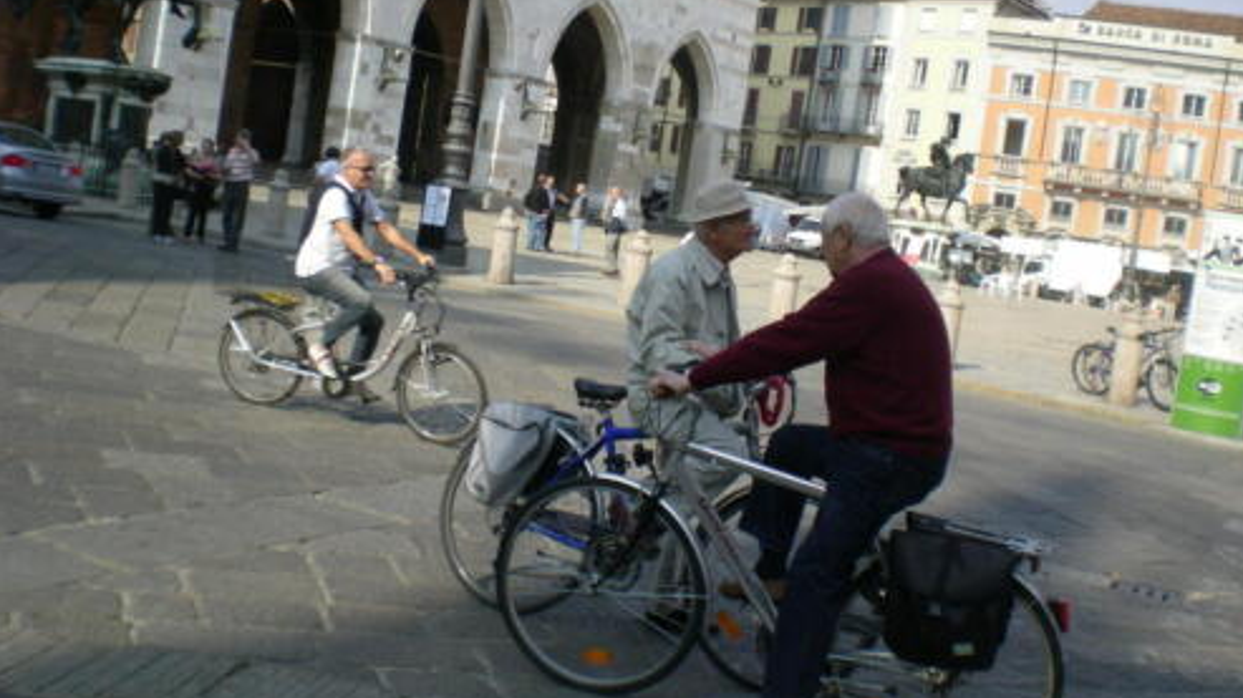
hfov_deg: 48.4
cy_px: 299
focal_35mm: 42
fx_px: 1384
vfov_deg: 28.3
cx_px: 623
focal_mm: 6.3
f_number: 4.6
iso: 50
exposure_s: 1/302
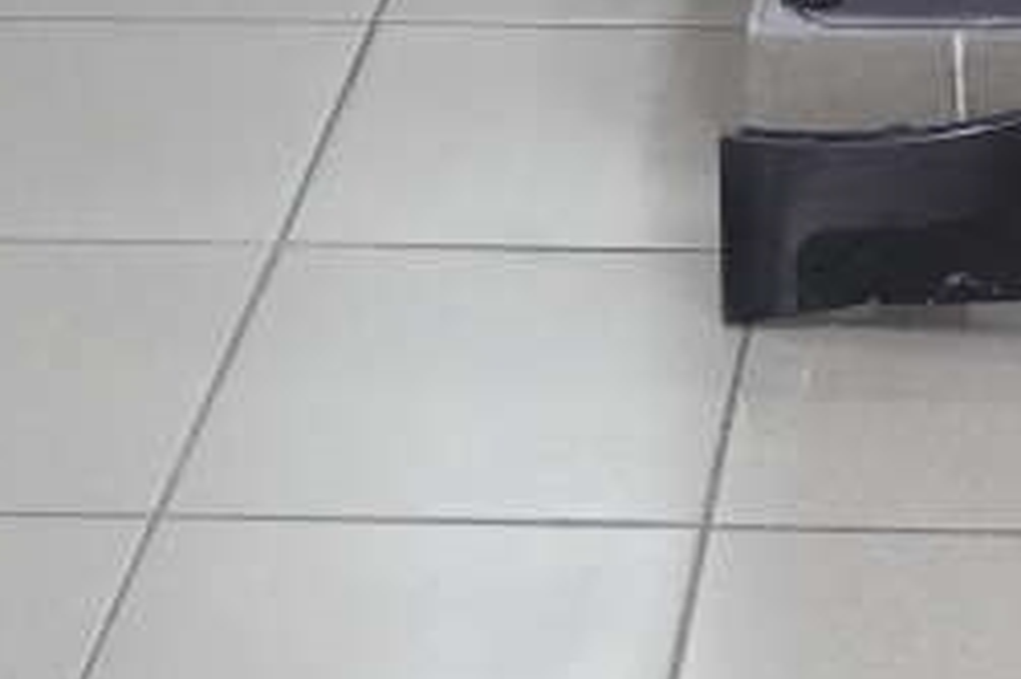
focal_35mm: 138
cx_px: 1147
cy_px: -547
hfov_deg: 14.5
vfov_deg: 9.4
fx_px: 3917
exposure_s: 1/160
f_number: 4
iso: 4000
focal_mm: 21
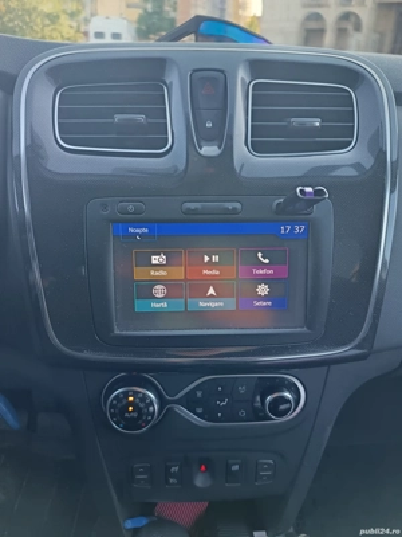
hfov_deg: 56.8
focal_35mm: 24
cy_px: 268
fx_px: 372
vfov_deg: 71.6
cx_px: 201
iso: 667
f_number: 1.75
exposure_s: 1/50
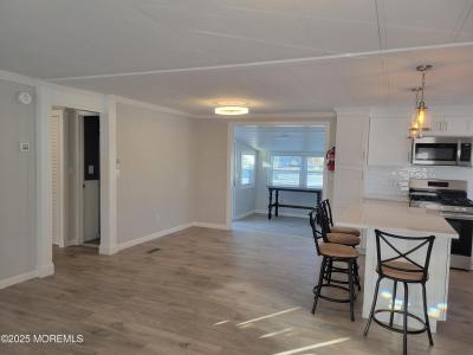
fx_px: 355
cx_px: 236
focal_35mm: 26
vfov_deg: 53.1
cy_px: 178
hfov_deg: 67.3
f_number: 1.8
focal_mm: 5.4
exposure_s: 1/120
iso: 80
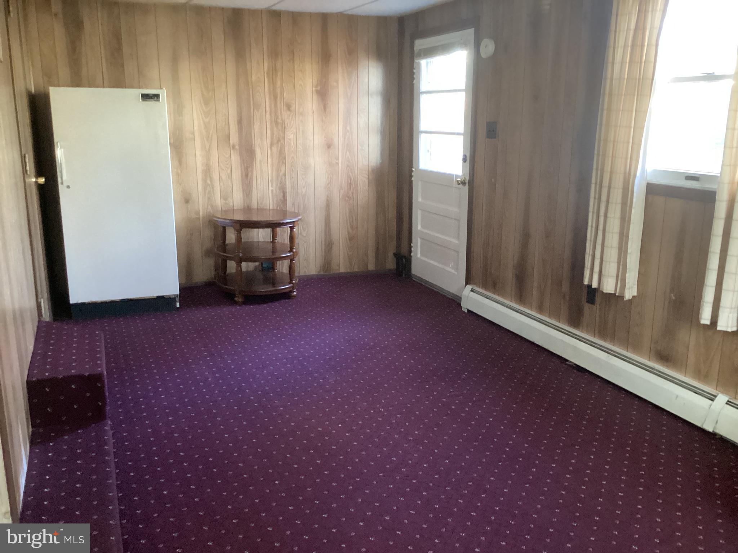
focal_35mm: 31
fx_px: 661
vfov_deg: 45.4
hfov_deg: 58.4
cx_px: 369
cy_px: 276
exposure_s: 1/30
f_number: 2.4
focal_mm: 3.3
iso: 640
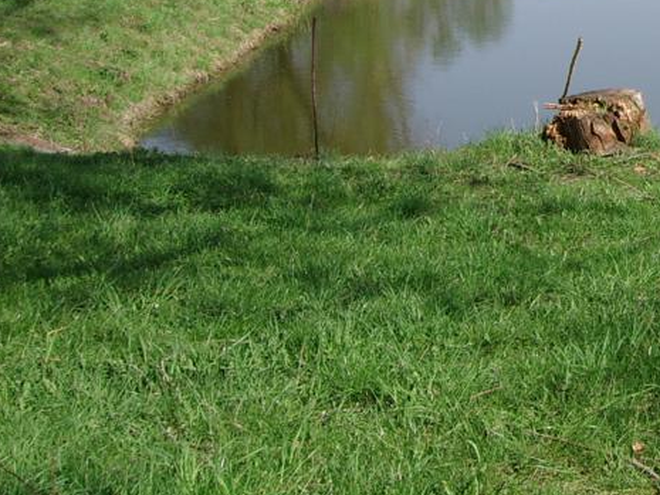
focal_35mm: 77
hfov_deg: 23.8
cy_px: -41
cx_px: 720
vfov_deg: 18.5
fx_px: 1468
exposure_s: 1/250
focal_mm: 5.95
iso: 50
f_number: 5.8
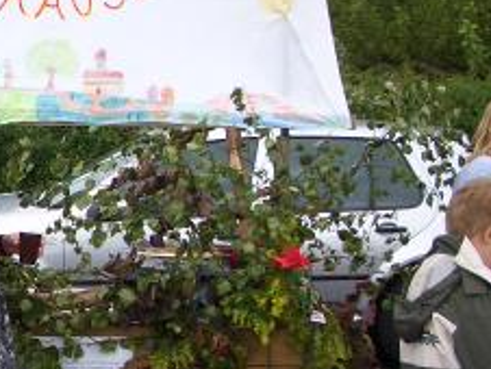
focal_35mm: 99
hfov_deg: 18.8
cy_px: 161
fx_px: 1406
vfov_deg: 15.0
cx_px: -83
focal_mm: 5.8
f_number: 4.3
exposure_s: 1/250
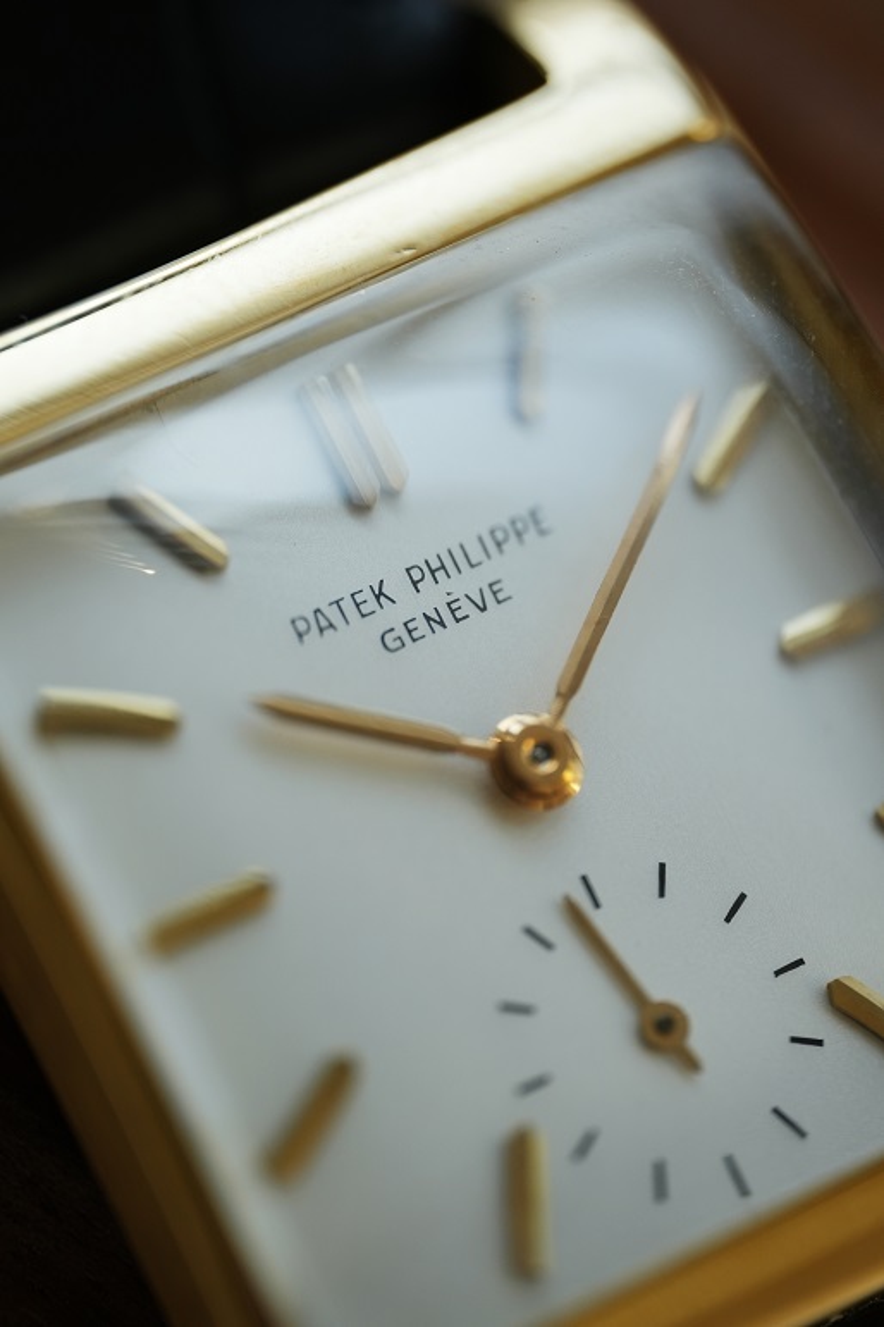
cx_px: 442
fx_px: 3867
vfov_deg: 19.5
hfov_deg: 13.0
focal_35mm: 105
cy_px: 664
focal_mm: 105
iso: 500
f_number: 2.8
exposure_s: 1/250
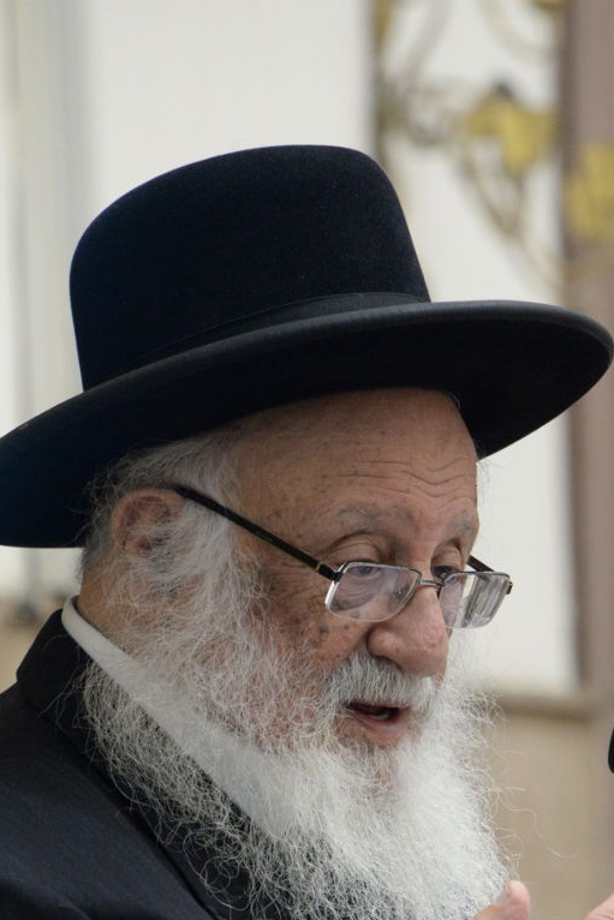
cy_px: 757
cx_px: 362
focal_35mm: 501
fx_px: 12810
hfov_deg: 2.7
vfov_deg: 4.1
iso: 5000
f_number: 9
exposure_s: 1/200
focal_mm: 300
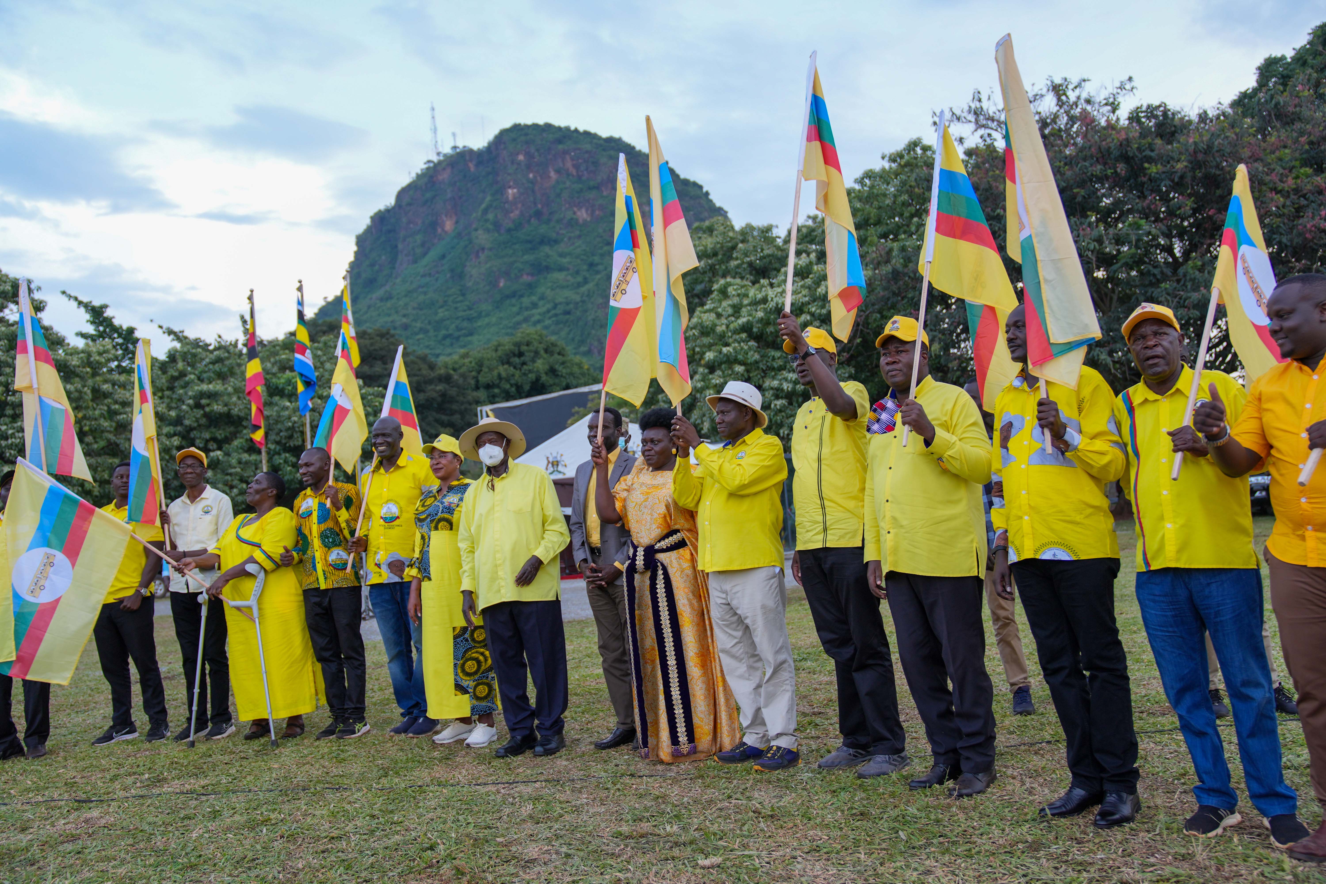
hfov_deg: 61.9
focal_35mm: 30
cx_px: 663
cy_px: 442
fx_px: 1105
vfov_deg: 43.6
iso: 250
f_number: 2.8
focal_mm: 30
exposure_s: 1/250
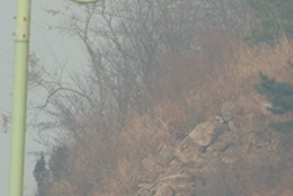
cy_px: 307
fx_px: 9147
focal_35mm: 1123
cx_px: 264
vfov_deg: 1.2
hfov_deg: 1.8
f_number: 5.6
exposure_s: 1/500
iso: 200
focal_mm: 200
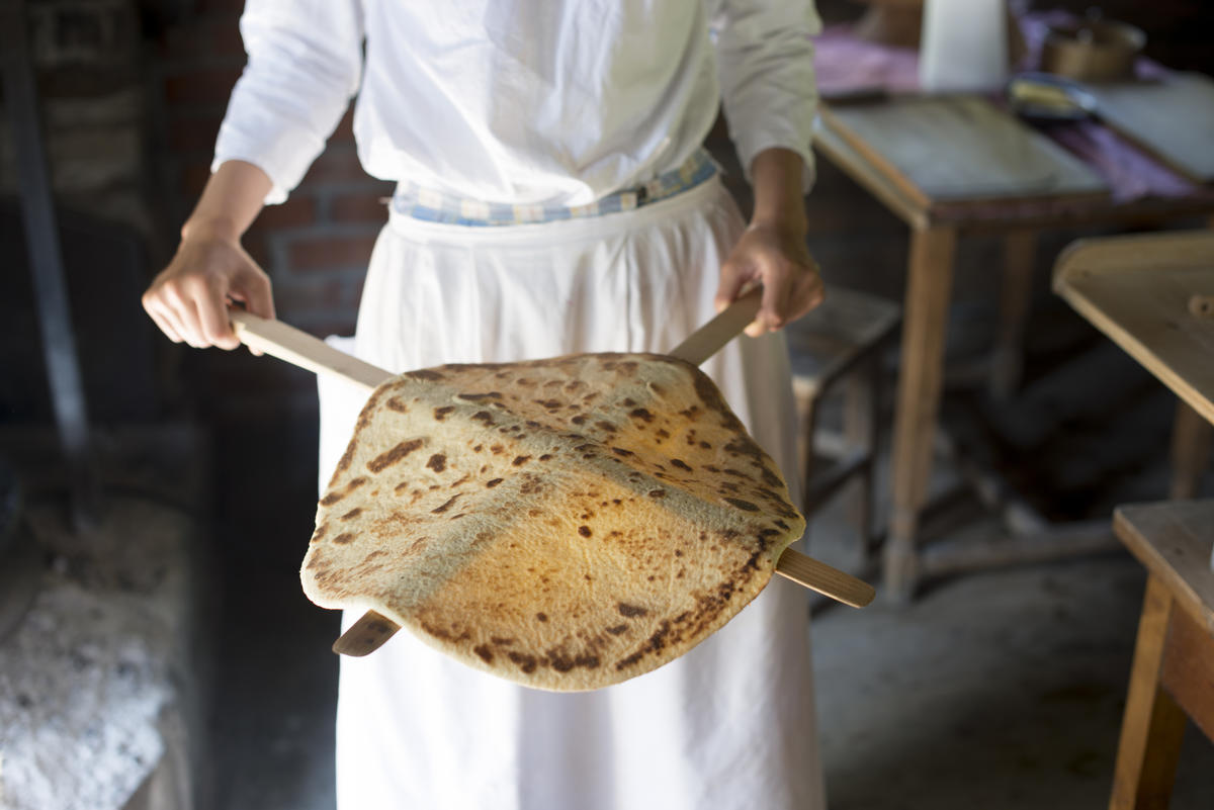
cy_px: 405
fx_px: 1687
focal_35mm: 50
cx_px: 607
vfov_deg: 27.0
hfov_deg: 39.6
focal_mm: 50
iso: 100
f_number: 2.8
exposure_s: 1/25
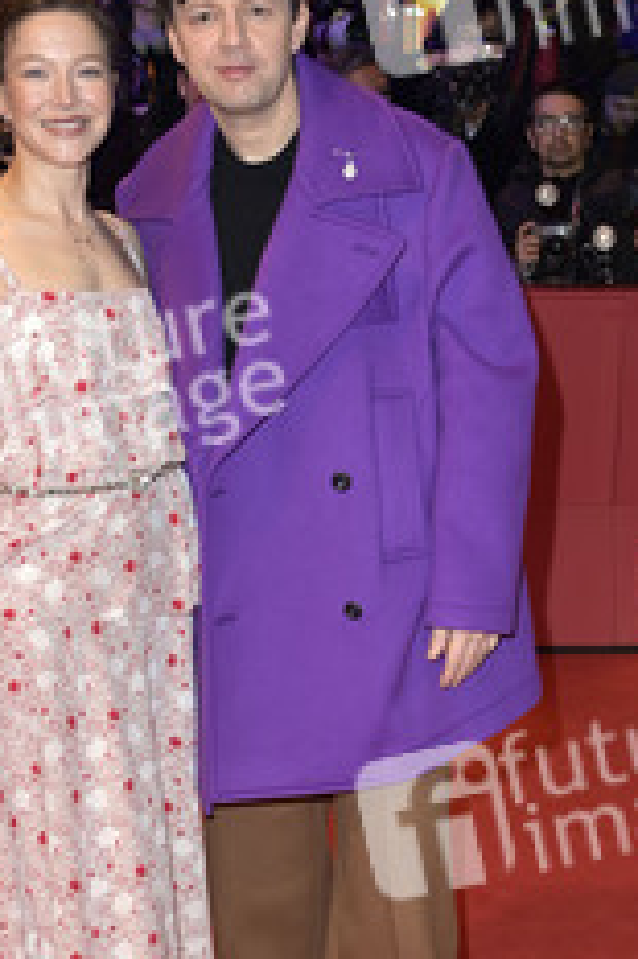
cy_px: 597
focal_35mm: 72
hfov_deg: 18.8
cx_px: 193
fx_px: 1917
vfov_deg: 28.0
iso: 800
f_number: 5
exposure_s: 1/250
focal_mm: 42
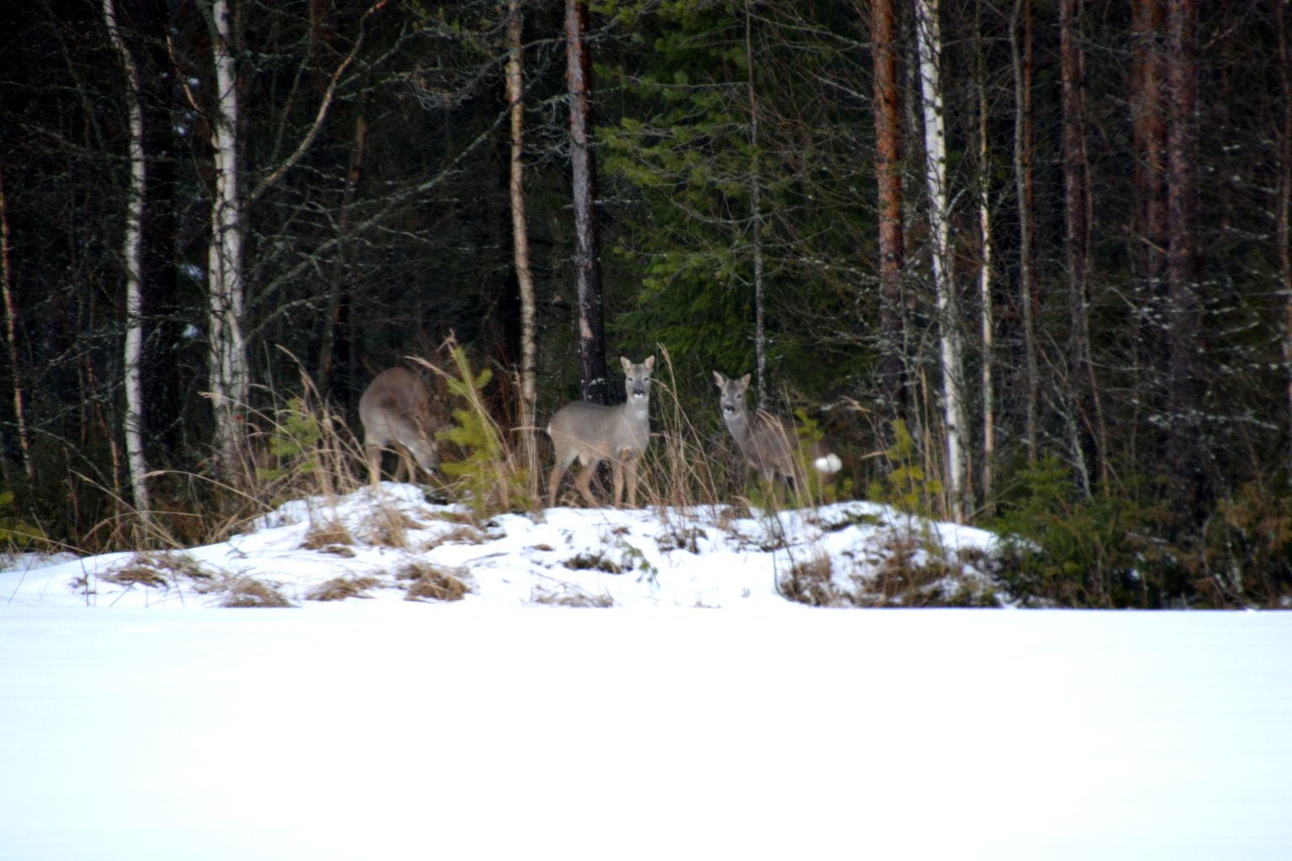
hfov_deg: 4.6
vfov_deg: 3.1
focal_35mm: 450
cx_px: 646
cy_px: 430
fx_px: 16149
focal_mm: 300
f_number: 6.3
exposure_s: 1/500
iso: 1800
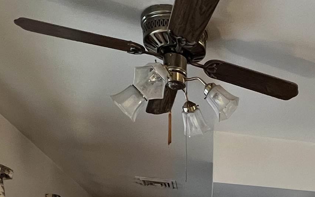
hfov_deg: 36.0
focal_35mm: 50
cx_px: 321
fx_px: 429
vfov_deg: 20.0
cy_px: 339
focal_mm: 1.57
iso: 250
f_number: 1.8
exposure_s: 1/60
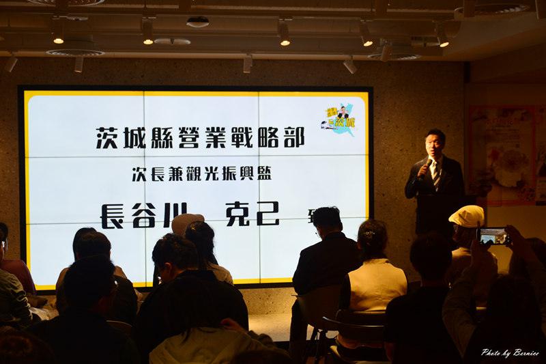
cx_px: 273
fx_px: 864
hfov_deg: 35.1
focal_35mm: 57
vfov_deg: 23.8
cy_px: 182
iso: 320
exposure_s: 1/60
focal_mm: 38
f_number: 4.5
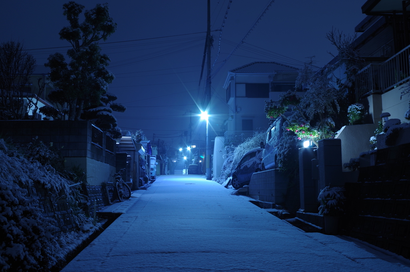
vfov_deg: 34.1
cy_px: 136
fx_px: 443
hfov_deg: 49.6
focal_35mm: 39
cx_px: 205
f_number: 8
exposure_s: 30
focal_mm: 26.25
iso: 100
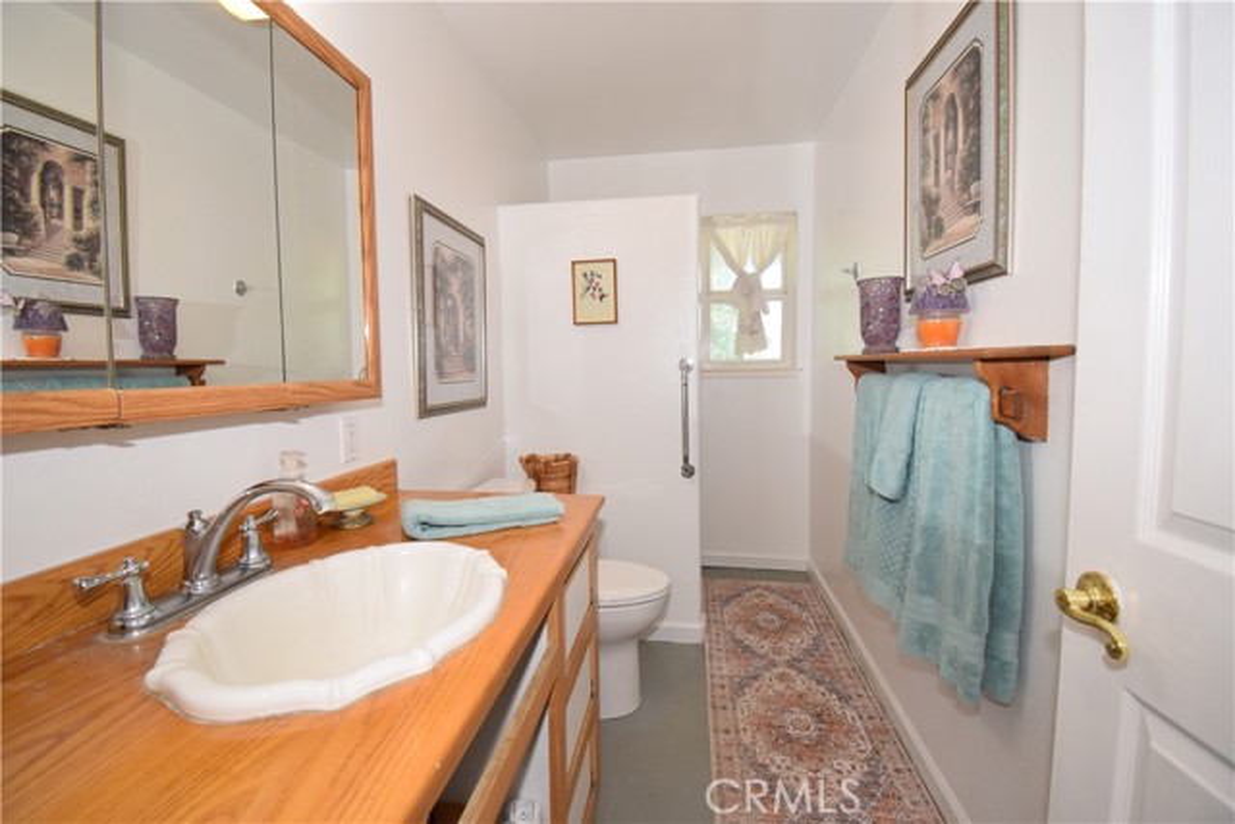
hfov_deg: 100.4
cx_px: 618
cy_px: 412
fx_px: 515
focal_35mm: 15
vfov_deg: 77.4
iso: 800
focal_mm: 10
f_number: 5.6
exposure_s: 1/125
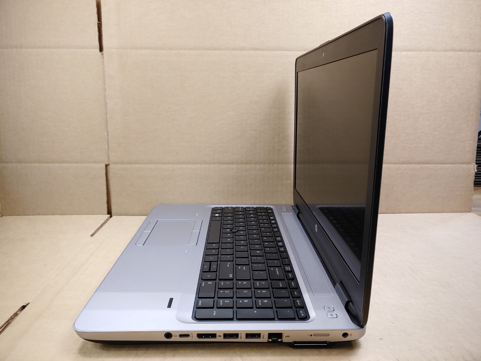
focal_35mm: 26
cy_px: 180
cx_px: 240
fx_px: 361
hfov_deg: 67.3
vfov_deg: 53.1
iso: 50
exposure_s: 1/120
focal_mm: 4.36
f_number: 1.8
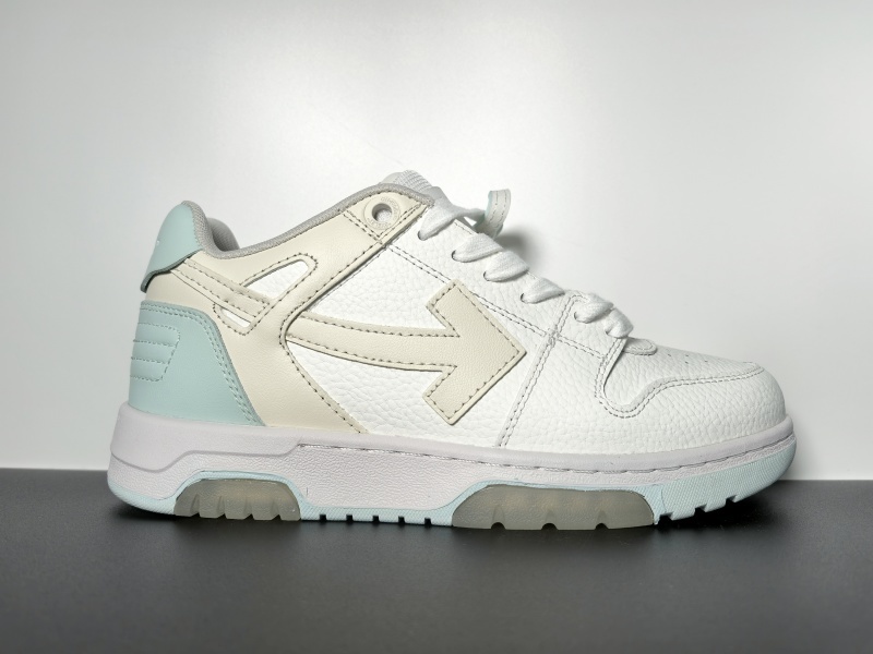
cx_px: 436
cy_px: 327
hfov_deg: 65.3
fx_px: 681
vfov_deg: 51.4
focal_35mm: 27
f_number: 2
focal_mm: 6.98
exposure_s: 1/476
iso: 50
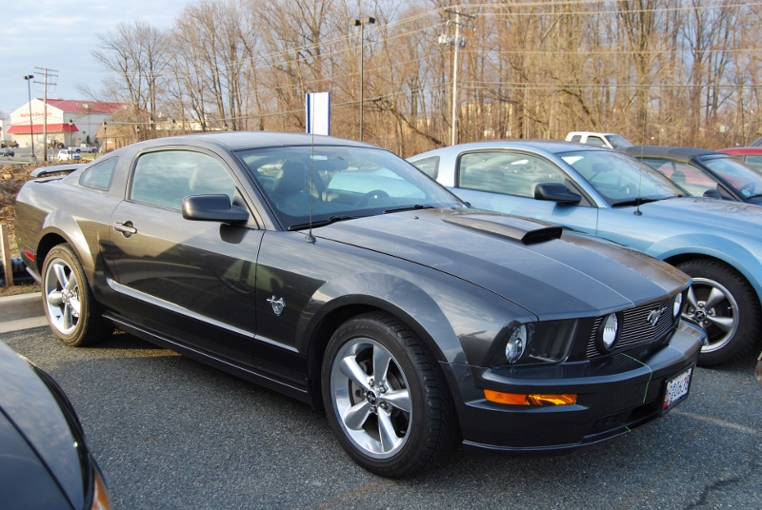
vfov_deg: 37.0
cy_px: 255
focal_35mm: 36
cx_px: 381
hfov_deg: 53.1
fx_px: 763
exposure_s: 1/125
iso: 200
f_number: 5.6
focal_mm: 24
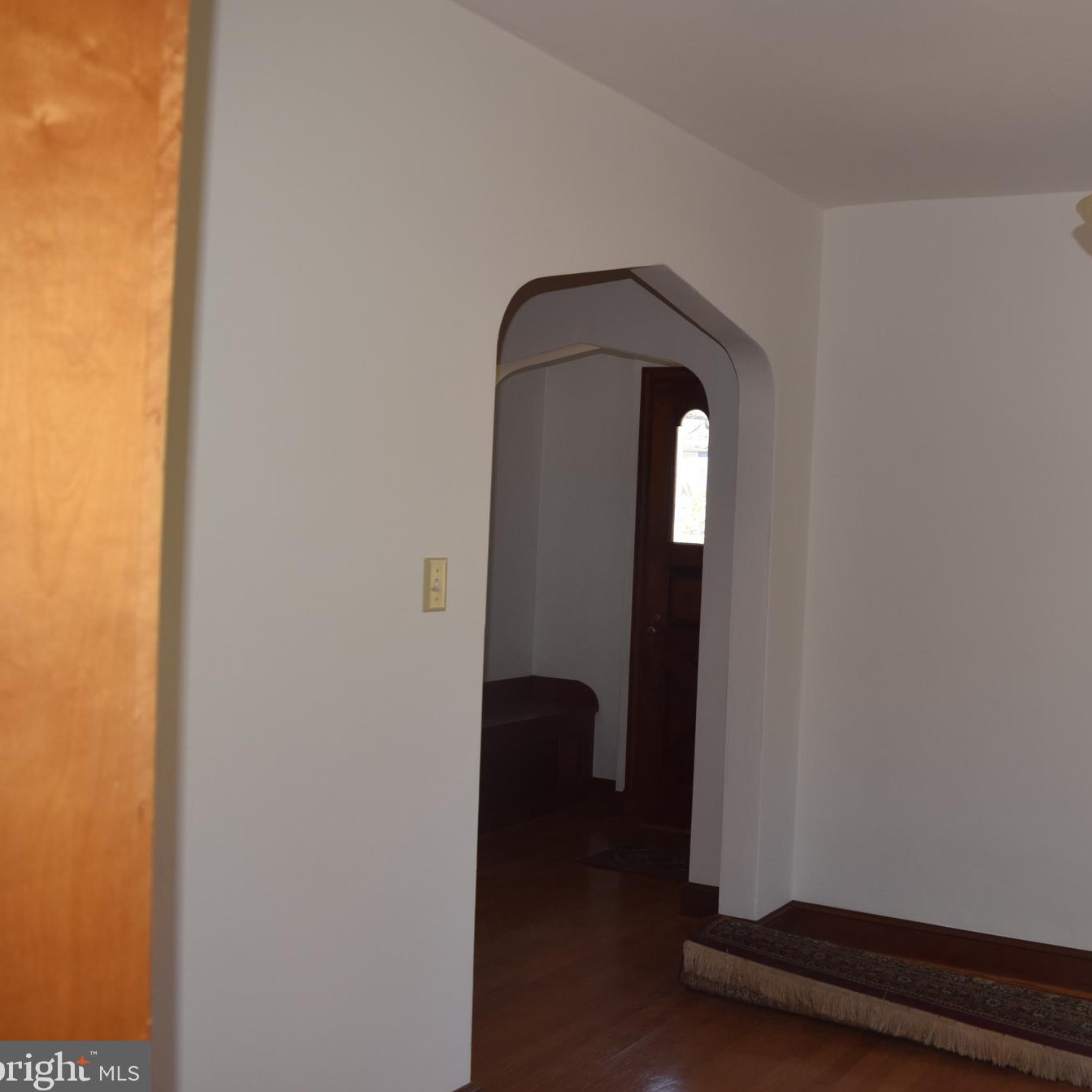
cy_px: 545
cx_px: 803
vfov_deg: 47.2
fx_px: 1249
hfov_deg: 45.8
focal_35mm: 35
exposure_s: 1/125
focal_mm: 18
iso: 360
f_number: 5.6
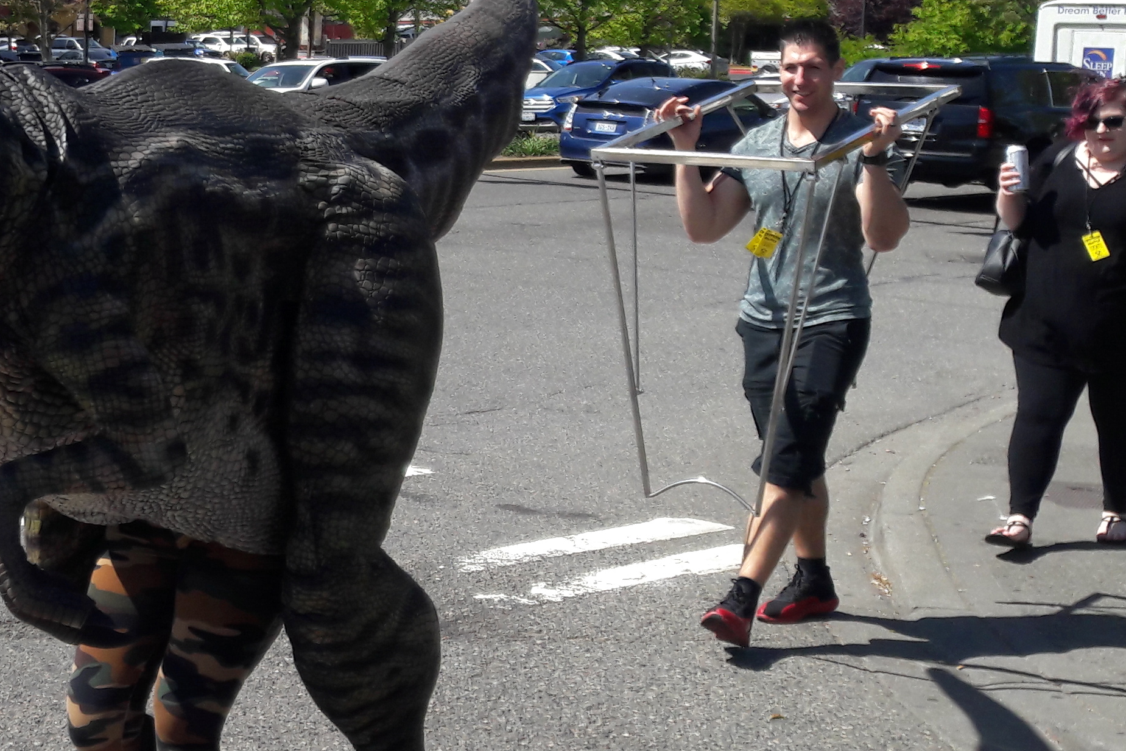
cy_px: 312
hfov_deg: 28.2
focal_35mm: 65
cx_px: -114
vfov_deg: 20.9
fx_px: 2033
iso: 40
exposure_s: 1/1255
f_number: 1.9
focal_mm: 3.7
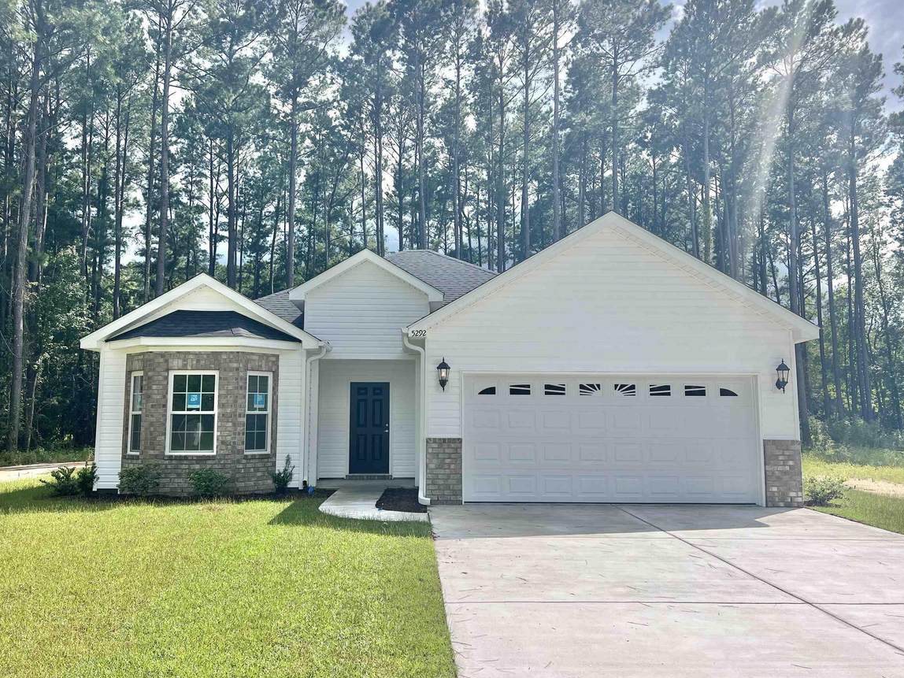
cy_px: 327
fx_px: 757
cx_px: 415
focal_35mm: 29
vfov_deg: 48.2
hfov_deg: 61.6
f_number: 1.5
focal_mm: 5.7
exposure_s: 1/4831
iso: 50
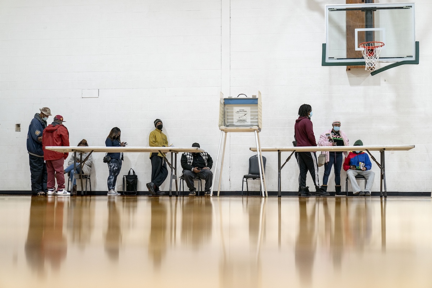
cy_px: 144
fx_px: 732
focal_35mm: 61
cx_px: 216
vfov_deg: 22.3
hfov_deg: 32.9
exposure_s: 1/250
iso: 1000
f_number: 2.8
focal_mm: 61
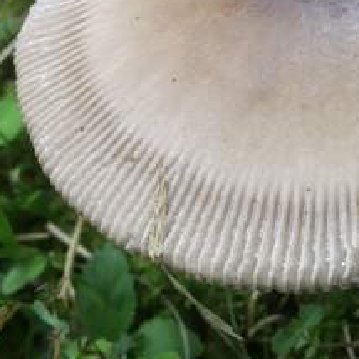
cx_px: 376
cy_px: 59
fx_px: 845
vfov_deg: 23.5
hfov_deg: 22.8
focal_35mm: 72
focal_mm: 4.15
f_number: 2.2
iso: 40
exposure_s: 1/100
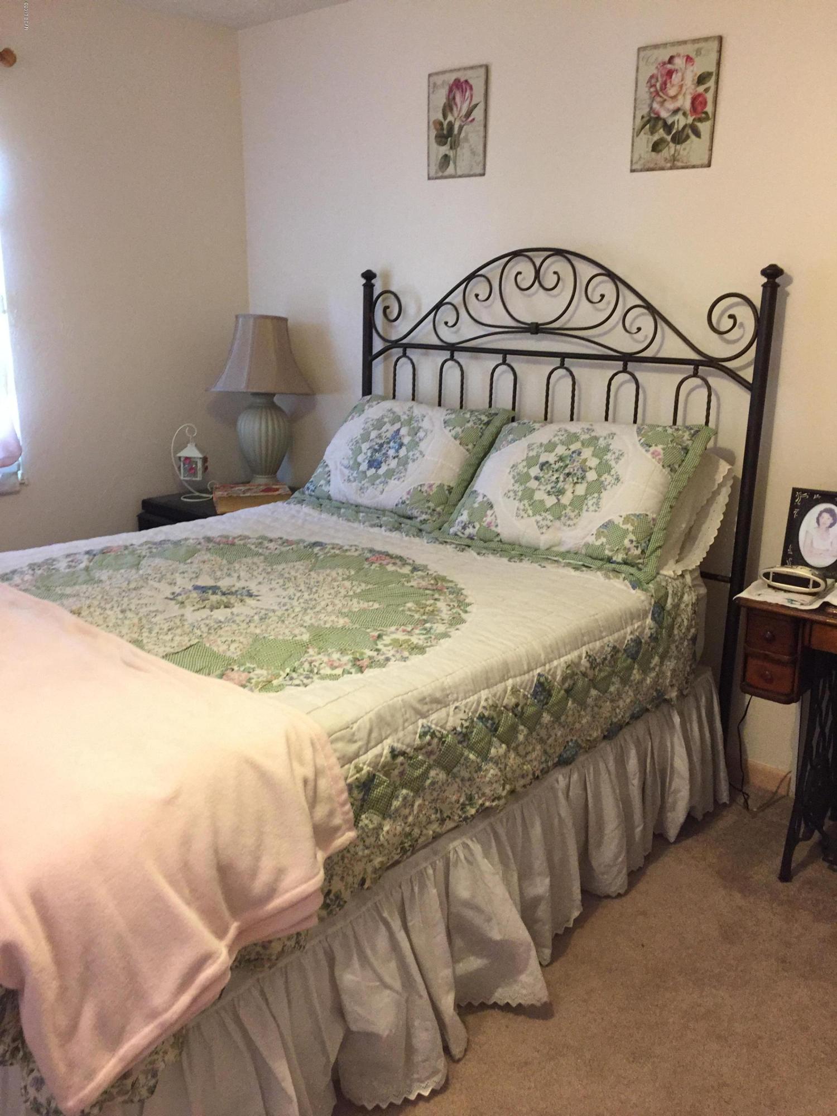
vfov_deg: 61.7
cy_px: 558
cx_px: 418
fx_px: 935
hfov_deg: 48.2
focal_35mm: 29
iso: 250
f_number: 2.2
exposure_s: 1/24
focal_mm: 4.15
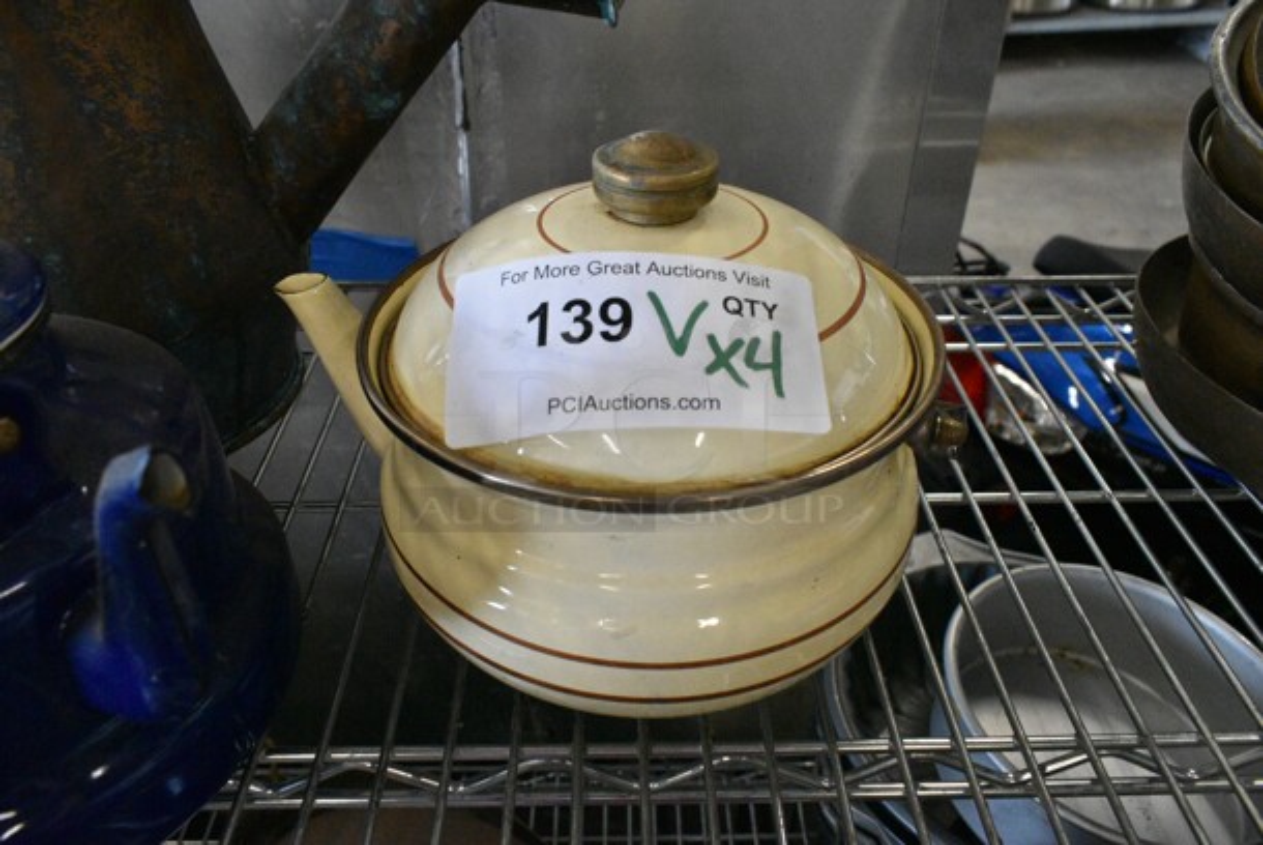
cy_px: 422
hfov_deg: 67.3
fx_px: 948
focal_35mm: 27
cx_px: 632
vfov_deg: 48.0
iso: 6400
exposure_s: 1/200
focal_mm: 18
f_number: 8
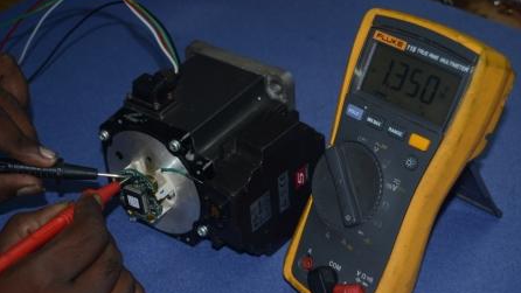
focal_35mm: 79
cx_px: 260
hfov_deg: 26.8
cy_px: 165
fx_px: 1092
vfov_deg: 15.3
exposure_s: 1/60
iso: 400
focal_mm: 50
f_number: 5.6
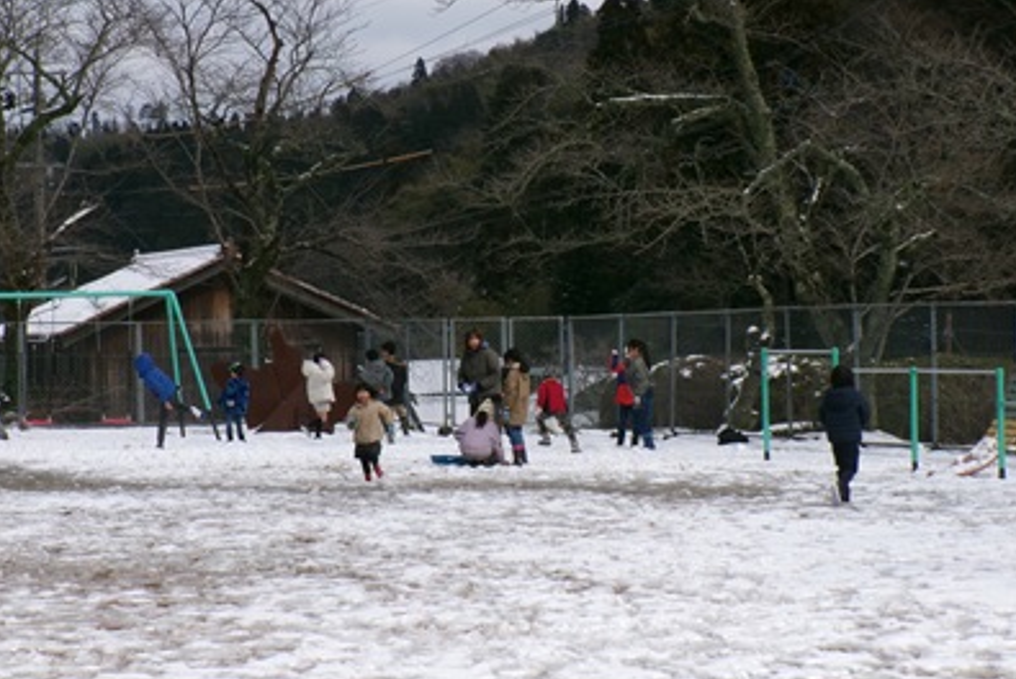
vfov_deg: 11.3
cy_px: 373
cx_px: 509
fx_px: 3417
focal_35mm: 121
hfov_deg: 16.9
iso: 100
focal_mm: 20.6
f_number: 6.2
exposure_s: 1/320
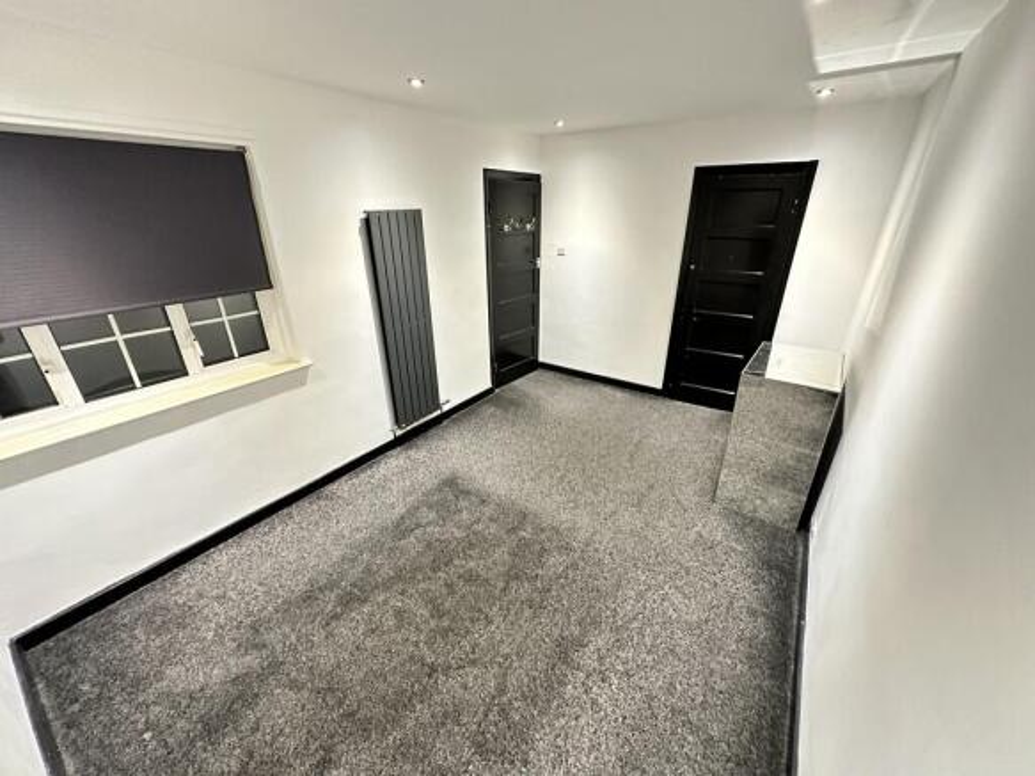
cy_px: 388
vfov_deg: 85.7
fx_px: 419
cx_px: 518
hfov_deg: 102.1
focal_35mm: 14
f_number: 2.2
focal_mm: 2.22
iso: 800
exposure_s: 1/50
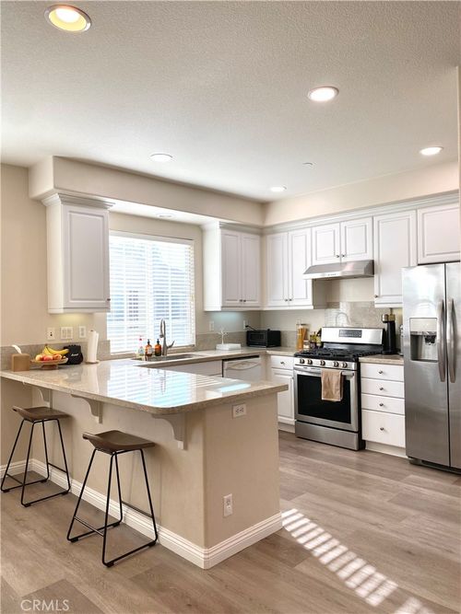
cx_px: 230
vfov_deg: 67.3
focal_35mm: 26
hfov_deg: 53.0
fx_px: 462
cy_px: 307
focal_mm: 4.25
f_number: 1.8
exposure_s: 1/217
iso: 32
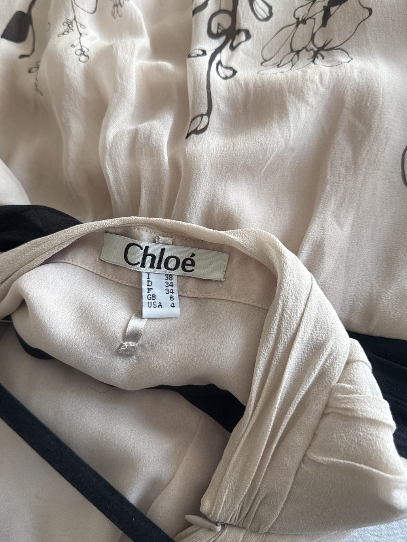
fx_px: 439
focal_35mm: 28
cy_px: 257
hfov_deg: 49.7
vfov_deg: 63.4
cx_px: 182
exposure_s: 1/121
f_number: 1.78
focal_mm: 6.76
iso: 160
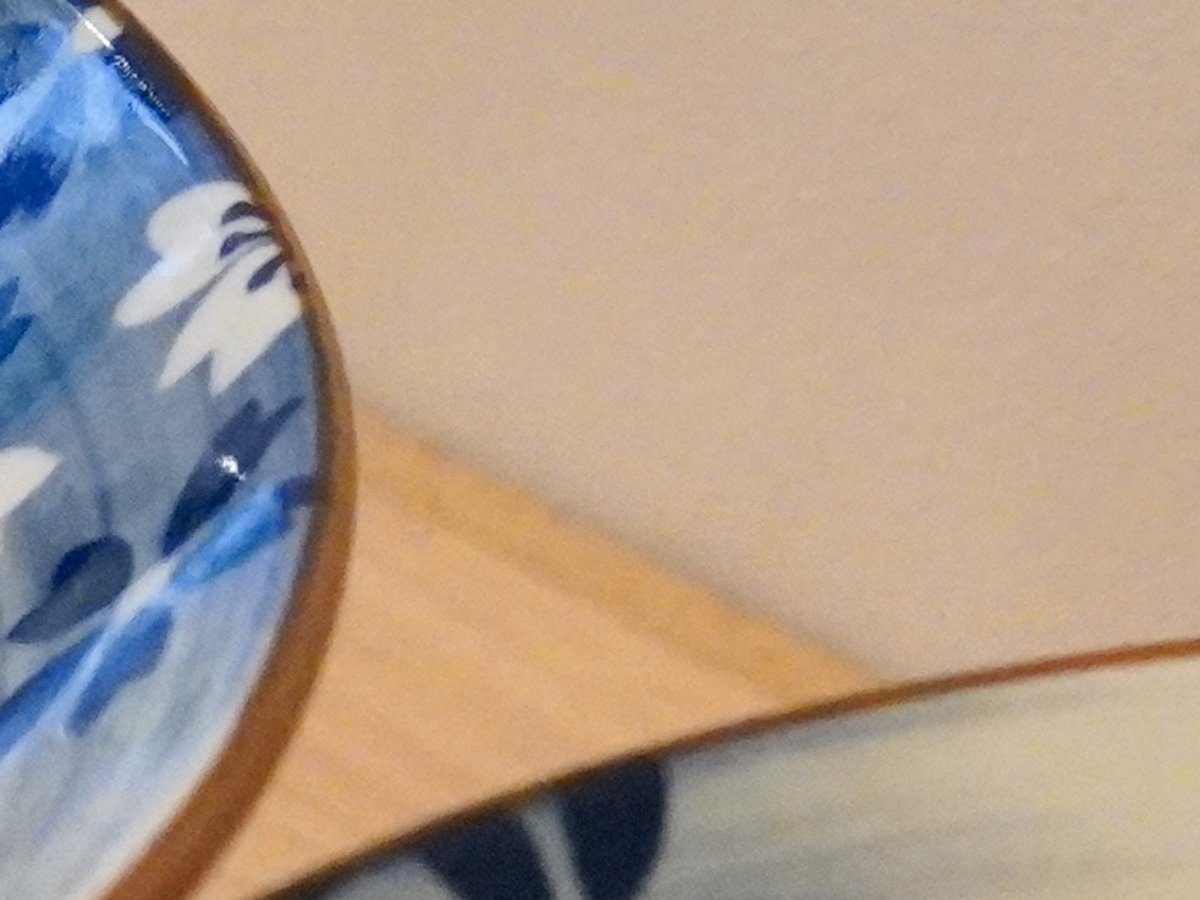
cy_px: 972
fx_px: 10816
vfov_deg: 4.8
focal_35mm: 312
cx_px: -138
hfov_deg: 6.3
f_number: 4.5
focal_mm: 30
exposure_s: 1/160
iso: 5000
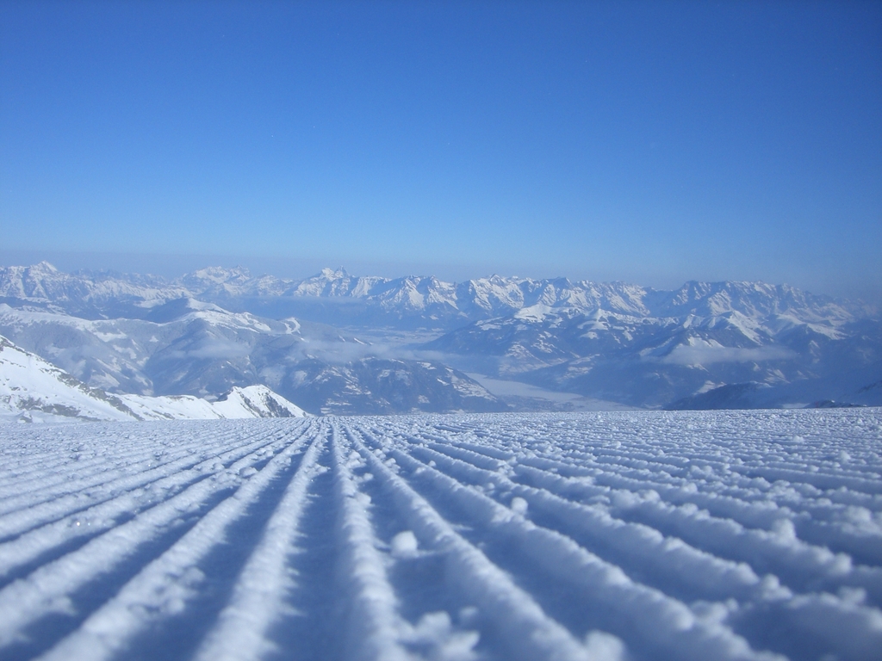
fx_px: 968
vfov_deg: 37.7
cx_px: 441
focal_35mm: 38
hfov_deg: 49.0
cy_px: 330
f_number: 4.3
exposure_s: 1/1600
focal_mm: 6.2
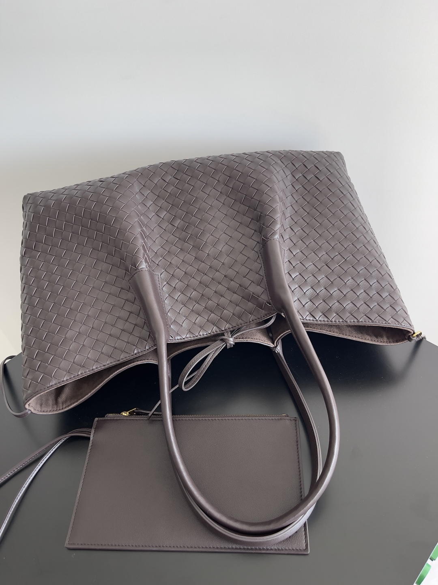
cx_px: 219
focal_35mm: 26
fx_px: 439
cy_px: 292
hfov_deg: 53.1
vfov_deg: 67.3
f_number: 1.6
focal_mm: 5.1
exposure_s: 1/121
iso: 40
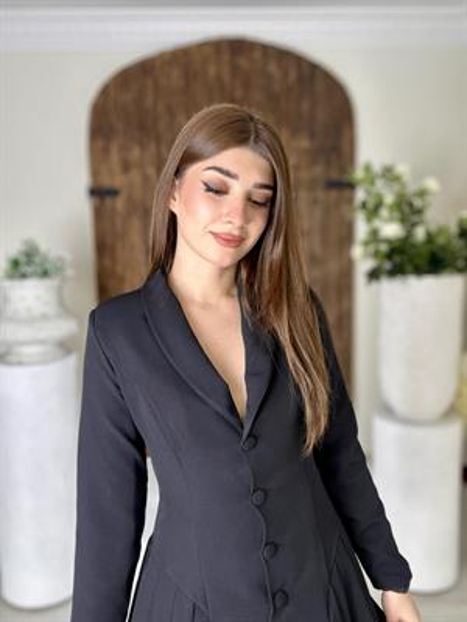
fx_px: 540
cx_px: 234
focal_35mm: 30
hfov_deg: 46.8
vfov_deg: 60.0
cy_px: 311
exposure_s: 1/100
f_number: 1.9
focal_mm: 2.69
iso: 50
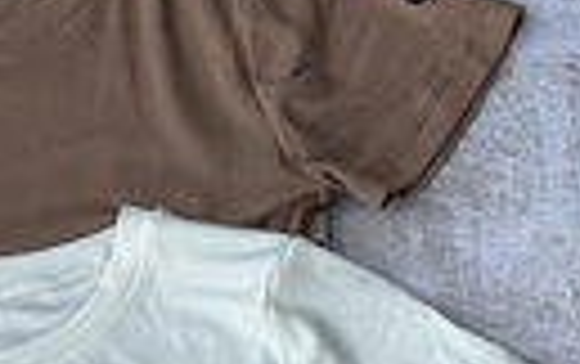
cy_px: 703
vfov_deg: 6.1
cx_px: -49
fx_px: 3324
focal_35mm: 210
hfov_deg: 9.9
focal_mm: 6.76
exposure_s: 1/641
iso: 64
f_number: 1.78
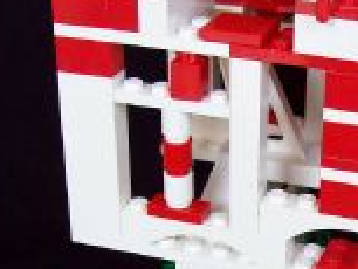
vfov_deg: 15.5
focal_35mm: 94
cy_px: 247
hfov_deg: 20.6
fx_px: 973
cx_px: 285
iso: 112
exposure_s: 1/32
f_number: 2.7
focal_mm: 6
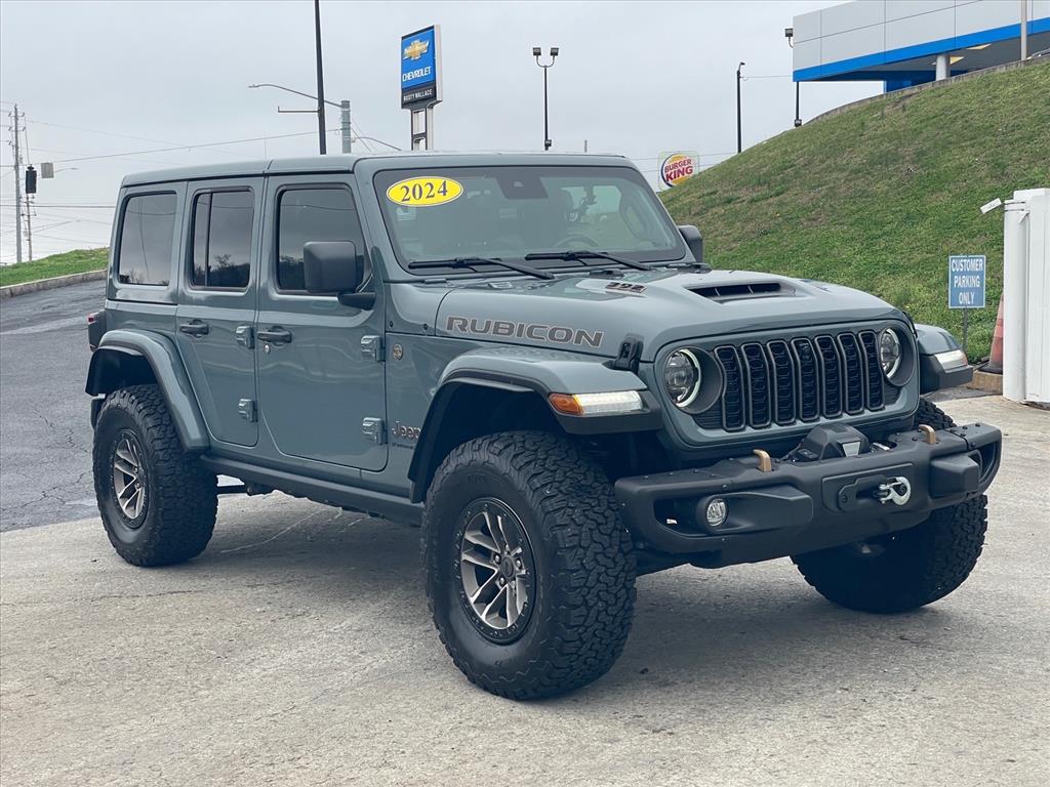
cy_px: 394
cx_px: 525
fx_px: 1577
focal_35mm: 52
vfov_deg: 28.0
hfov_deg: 36.8
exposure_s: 1/355
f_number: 2
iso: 25
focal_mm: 6
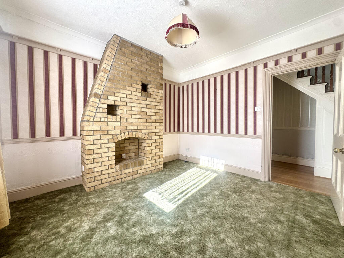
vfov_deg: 85.7
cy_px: 129
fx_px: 139
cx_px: 172
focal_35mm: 14
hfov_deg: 102.1
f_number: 2.2
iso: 50
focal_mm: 2.22
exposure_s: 1/99
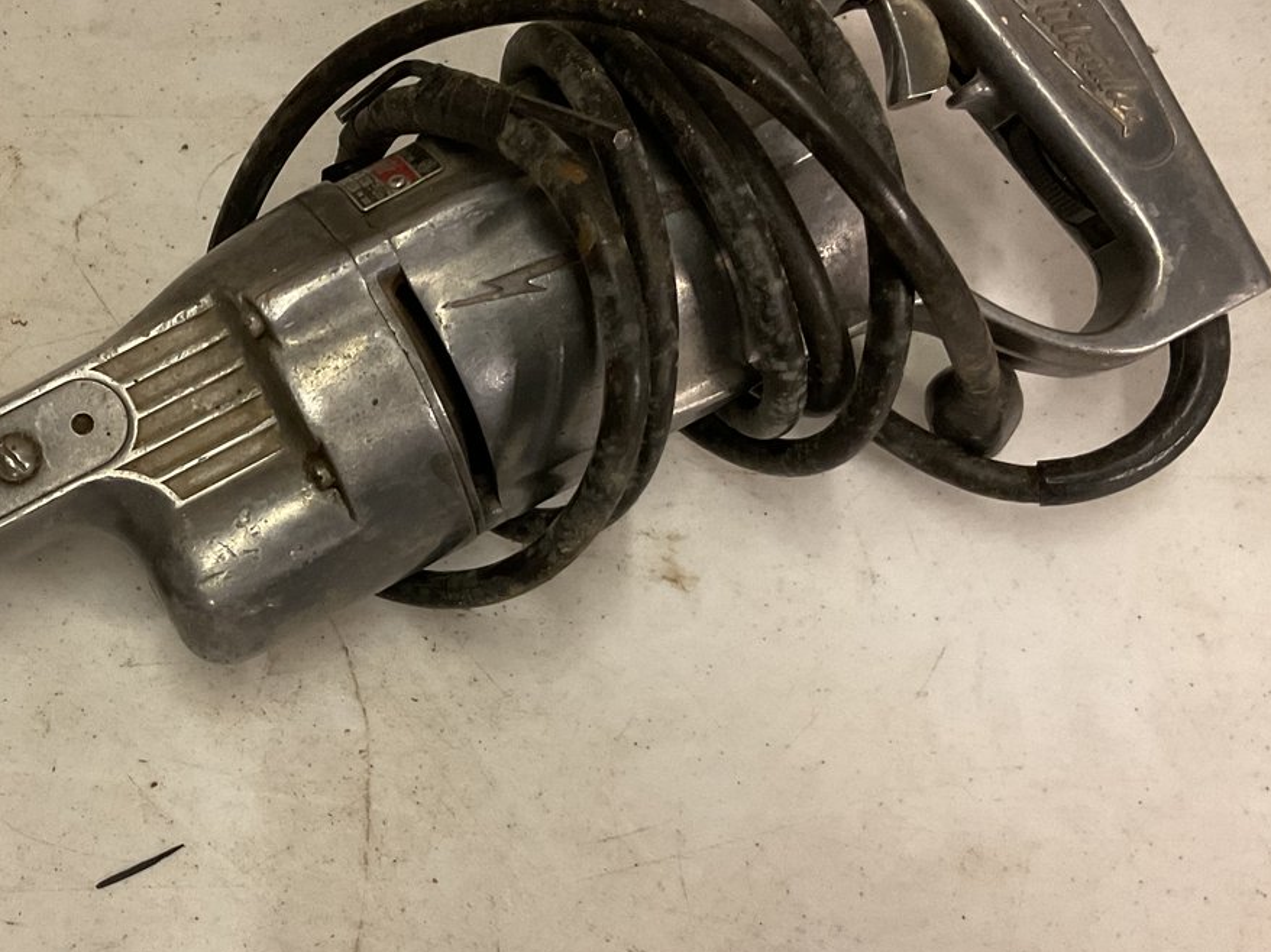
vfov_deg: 29.0
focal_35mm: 50
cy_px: 565
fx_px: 1835
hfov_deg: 37.1
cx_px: 296
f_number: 1.8
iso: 200
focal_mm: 3
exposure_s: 1/40
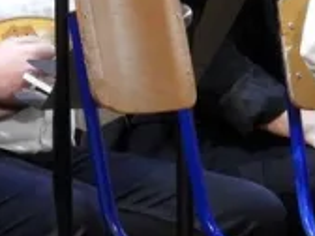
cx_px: 9
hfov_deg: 2.4
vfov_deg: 1.8
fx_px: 7380
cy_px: 5
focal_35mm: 811
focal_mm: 39.3
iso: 800
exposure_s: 1/30
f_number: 4.5
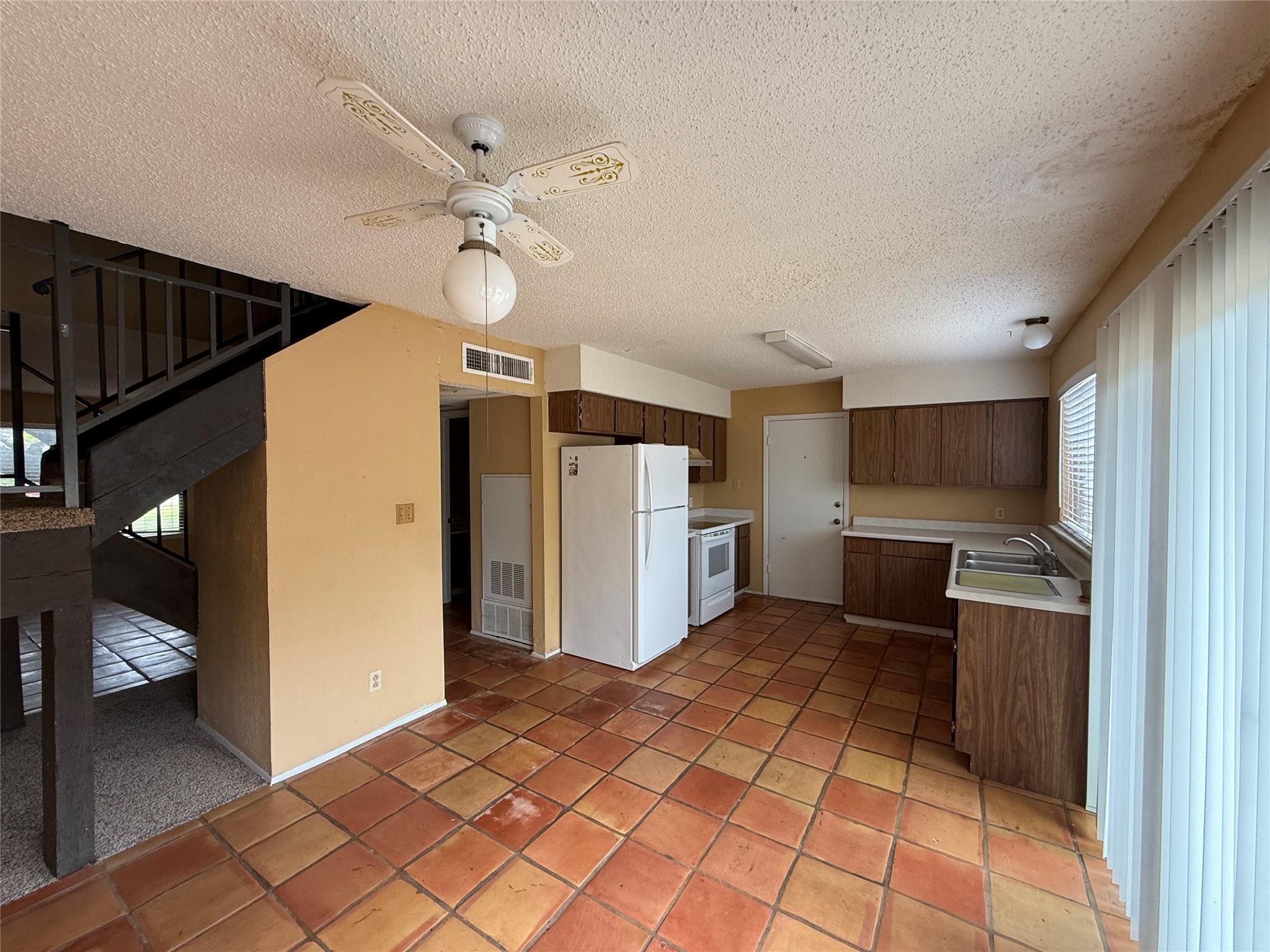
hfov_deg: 102.1
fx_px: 514
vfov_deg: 85.7
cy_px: 476
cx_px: 635
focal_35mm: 14
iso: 160
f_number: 2.2
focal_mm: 2.22
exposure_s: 1/99
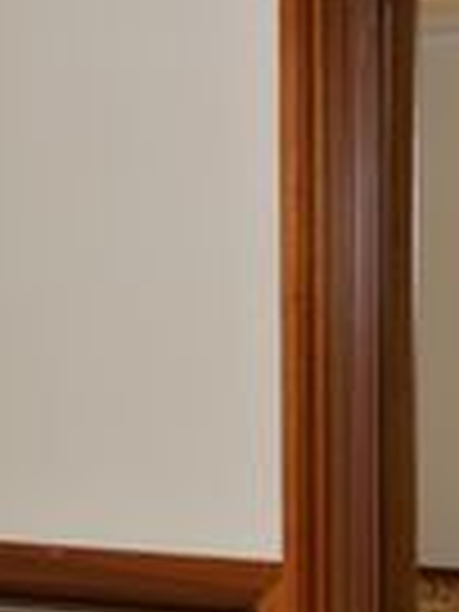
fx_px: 1591
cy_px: 484
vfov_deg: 21.5
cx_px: 297
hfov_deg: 16.4
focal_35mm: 90
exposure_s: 1/100
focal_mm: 18
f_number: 4
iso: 400
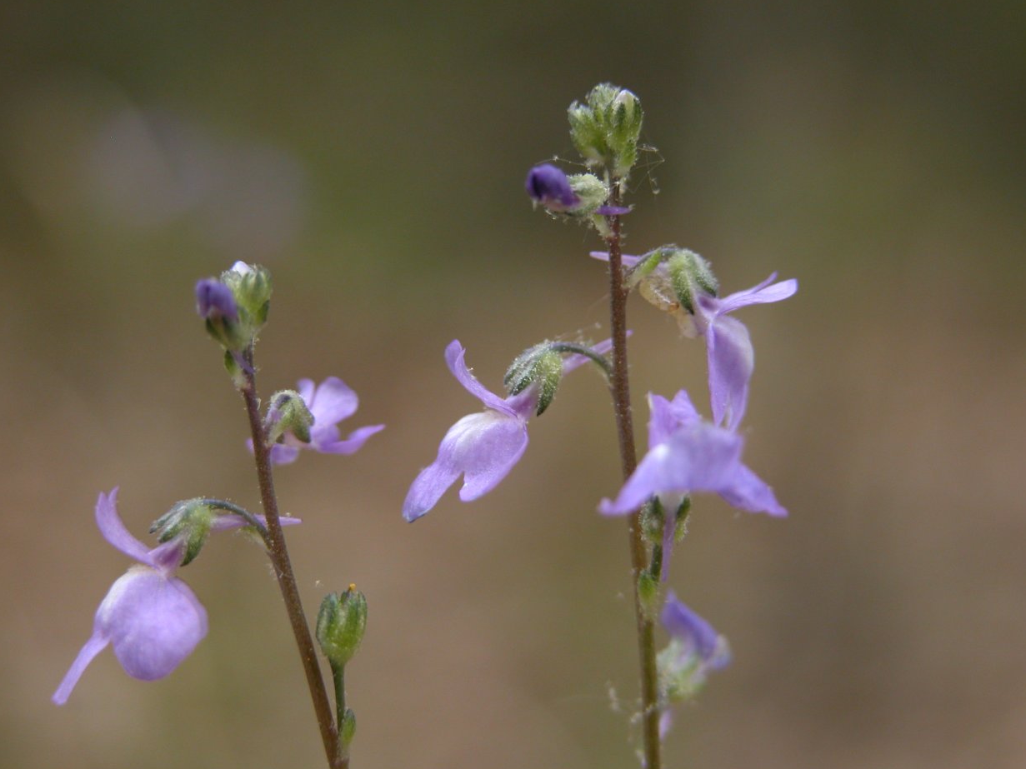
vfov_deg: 14.2
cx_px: 503
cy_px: 390
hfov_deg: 18.9
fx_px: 3082
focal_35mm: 104
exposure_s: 1/349
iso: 100
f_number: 3.6
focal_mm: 25.4
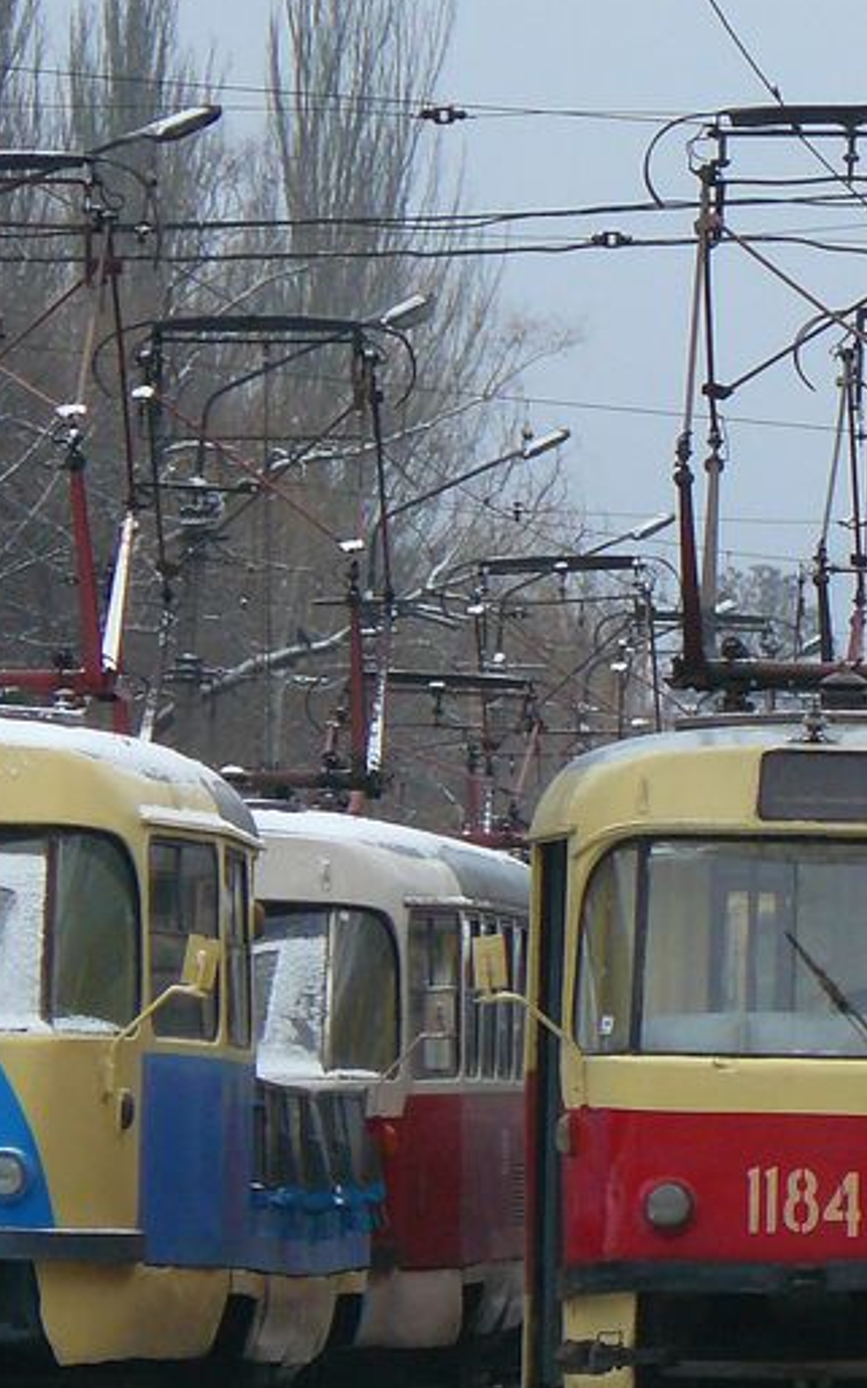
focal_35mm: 456
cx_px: 870
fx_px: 17249
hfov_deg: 2.9
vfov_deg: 4.6
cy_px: 675
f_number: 3.3
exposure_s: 1/400
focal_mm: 35.9
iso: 200
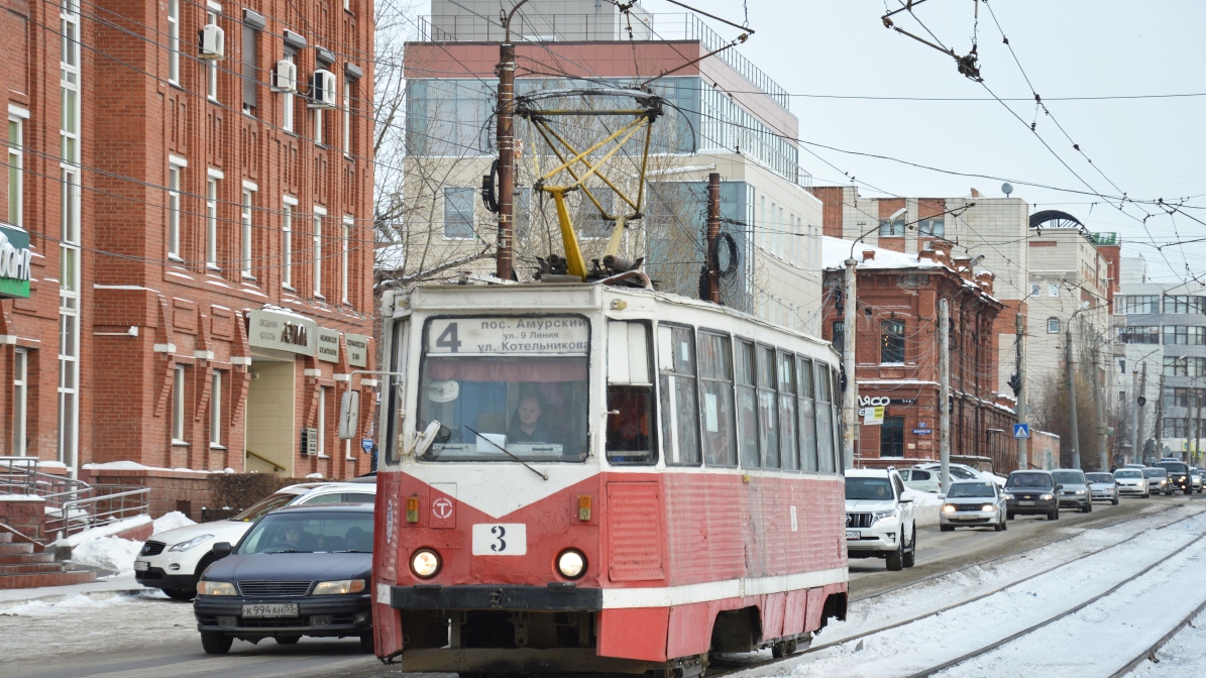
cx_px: 601
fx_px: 4541
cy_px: 366
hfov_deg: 15.1
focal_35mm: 142
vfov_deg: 8.5
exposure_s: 1/200
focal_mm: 90
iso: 100
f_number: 5.6
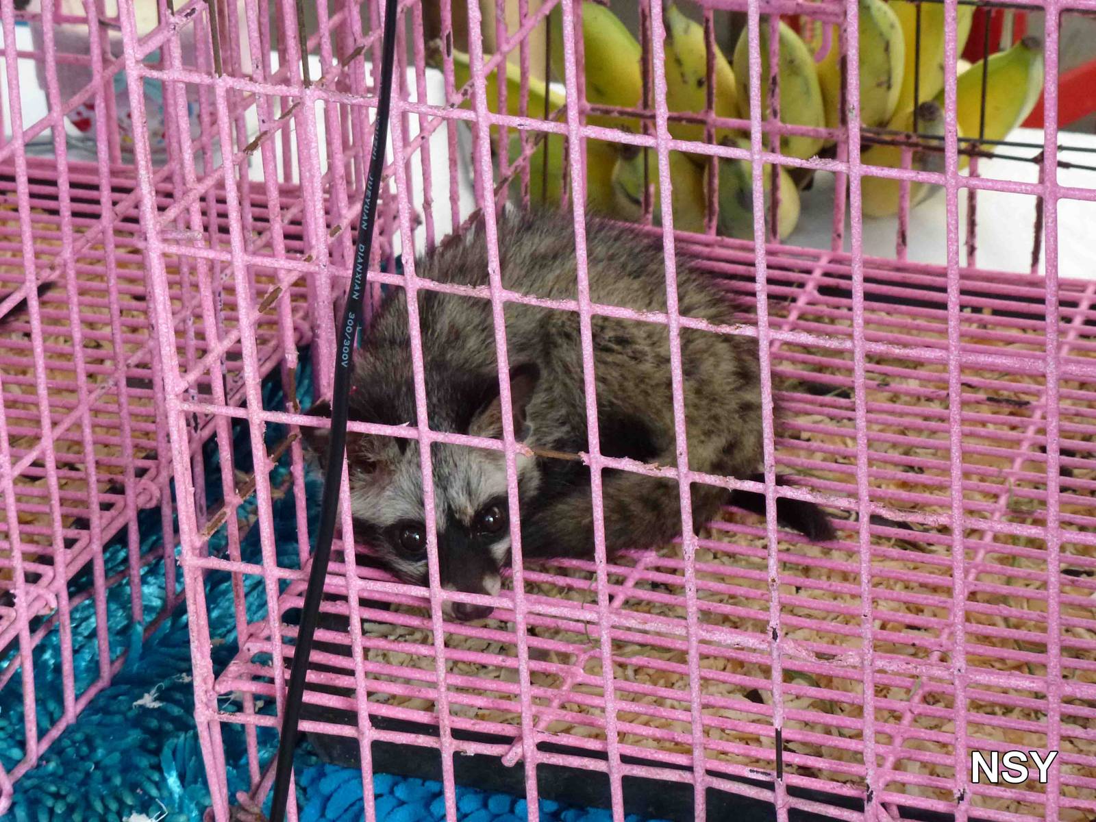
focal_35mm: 104
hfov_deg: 18.9
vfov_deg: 14.2
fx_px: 3293
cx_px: 548
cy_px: 411
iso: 400
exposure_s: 1/25
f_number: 5
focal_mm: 18.7
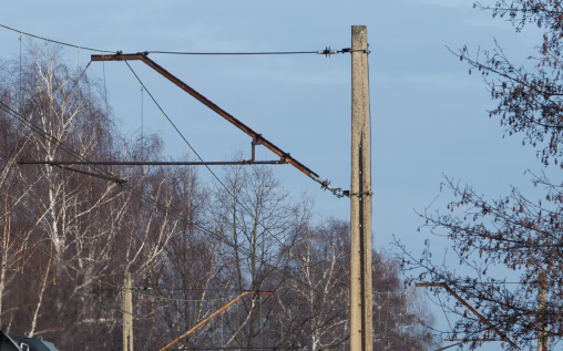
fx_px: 5797
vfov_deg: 3.5
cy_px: 337
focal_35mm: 378
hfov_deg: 5.6
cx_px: 153
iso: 200
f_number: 8
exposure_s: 1/500
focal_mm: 105
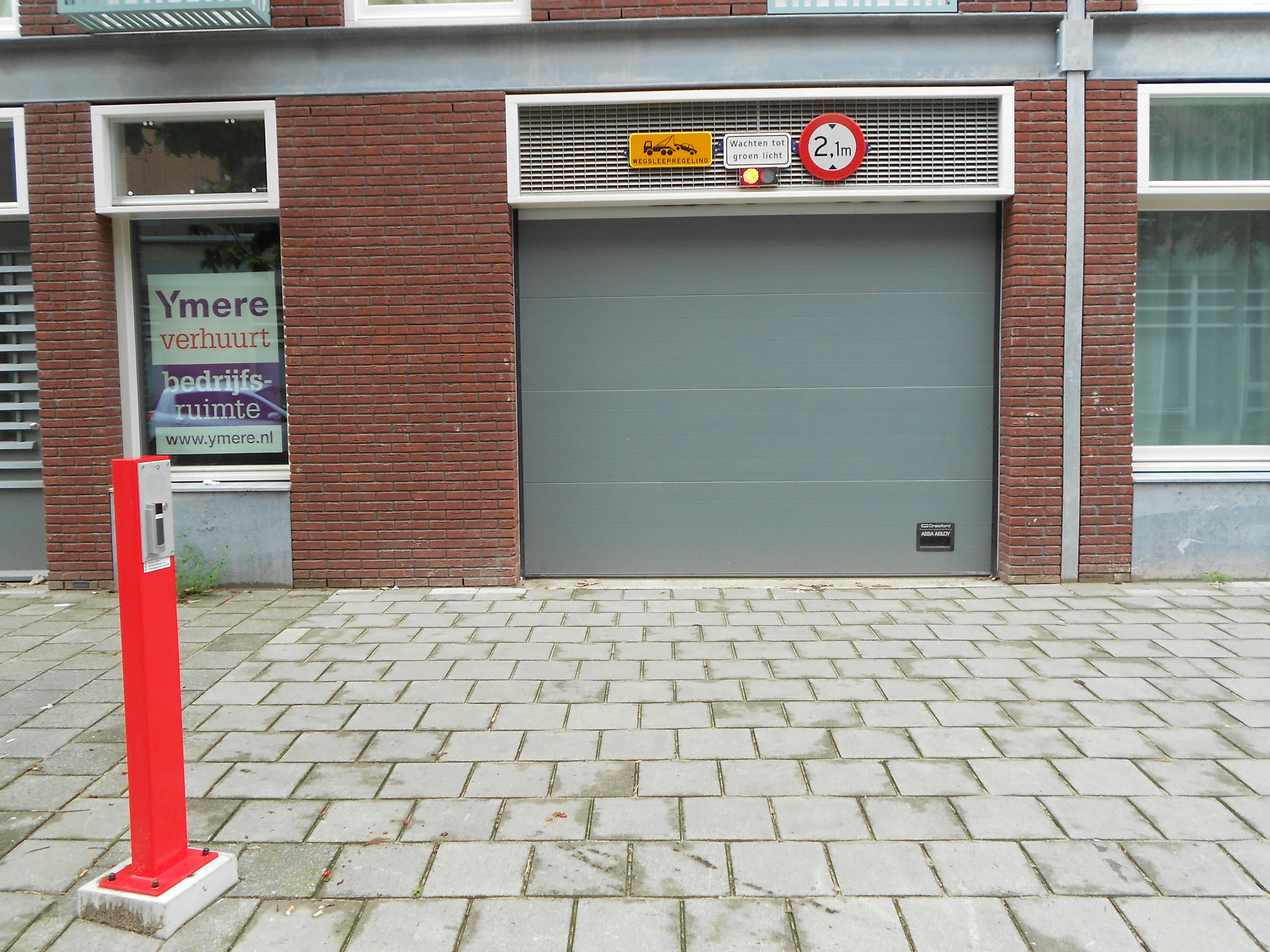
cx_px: 635
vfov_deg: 48.2
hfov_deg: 61.7
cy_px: 476
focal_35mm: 29
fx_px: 1064
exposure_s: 1/80
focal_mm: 5.1
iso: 80
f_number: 3.4
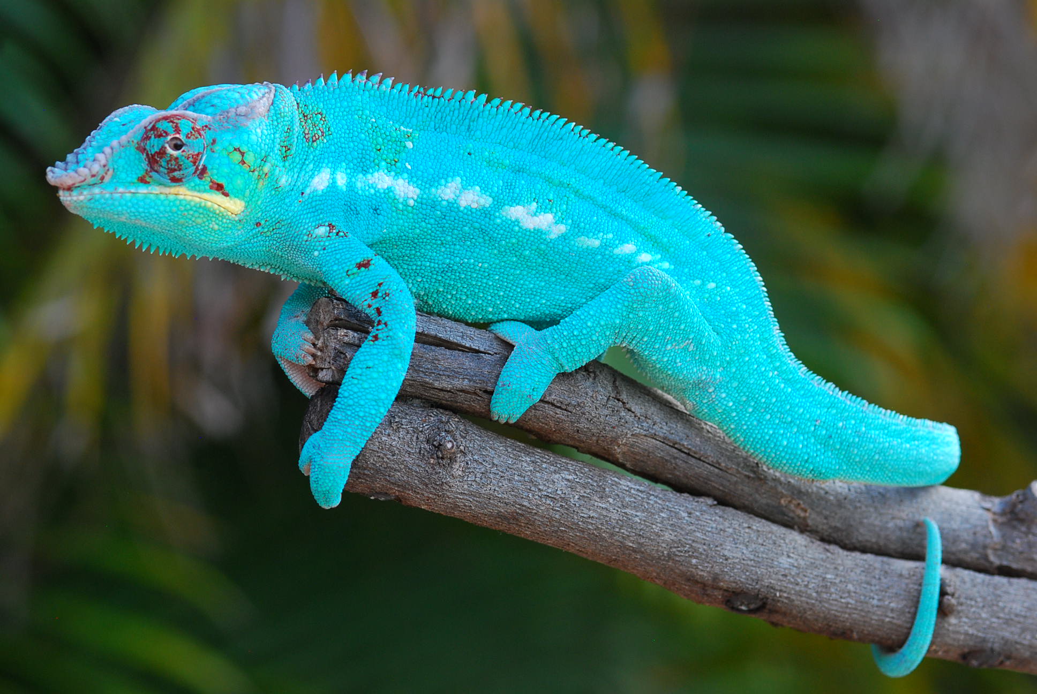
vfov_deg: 8.7
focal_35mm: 158
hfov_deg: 13.0
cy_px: 347
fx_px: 4542
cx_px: 518
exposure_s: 1/160
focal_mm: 105
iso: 400
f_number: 7.1
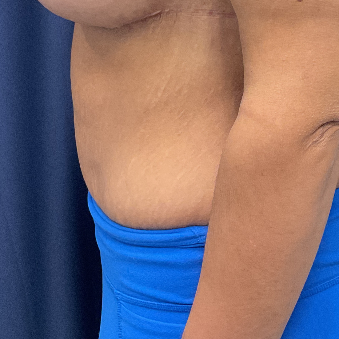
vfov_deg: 27.1
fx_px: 687
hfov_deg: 27.6
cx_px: 216
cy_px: 58
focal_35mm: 62
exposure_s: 1/50
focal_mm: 3
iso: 125
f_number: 1.8
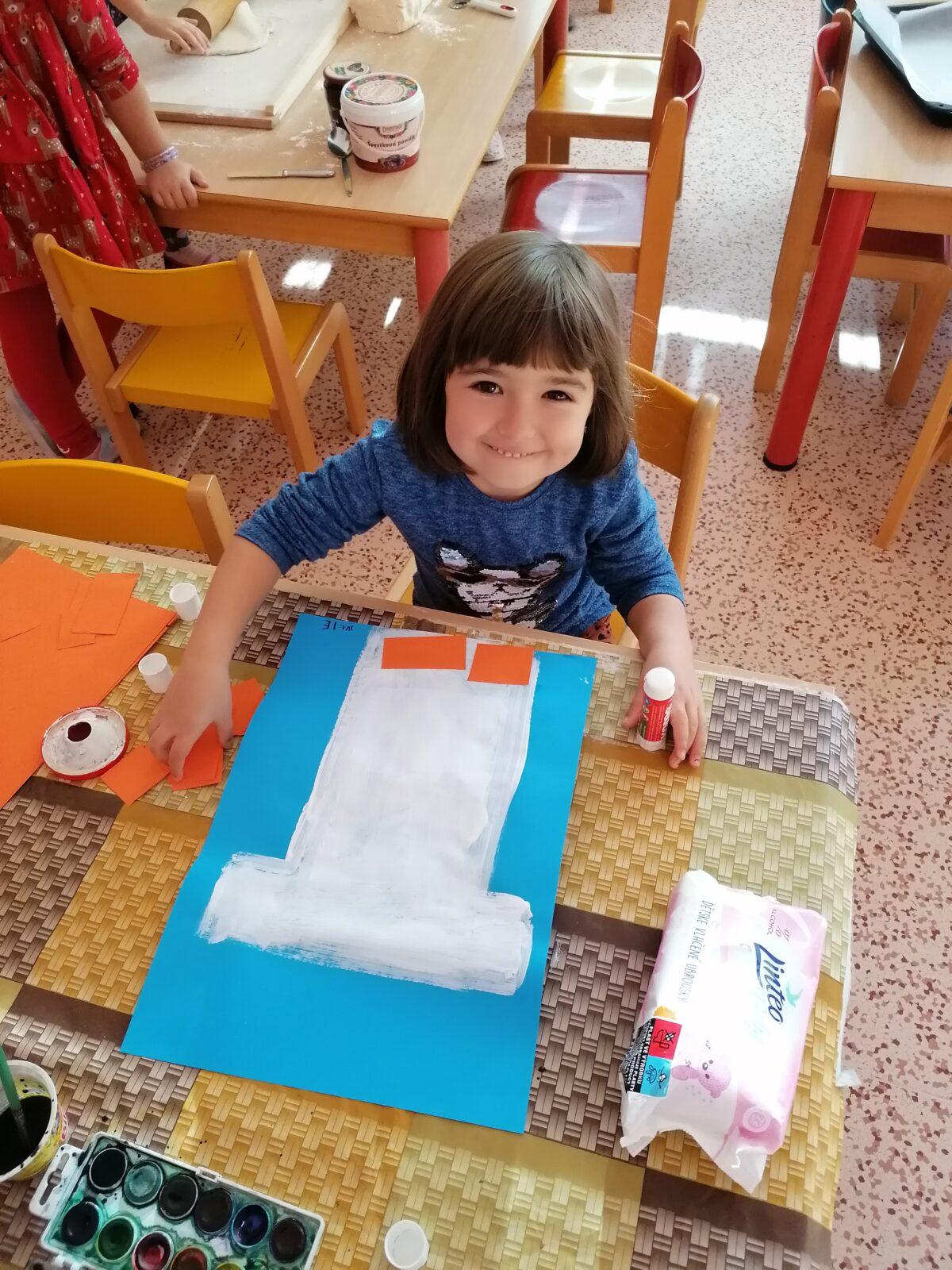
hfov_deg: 51.4
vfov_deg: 65.3
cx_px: 476
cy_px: 635
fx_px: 990
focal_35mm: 27
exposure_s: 1/100
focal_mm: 4.75
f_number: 1.8
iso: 320
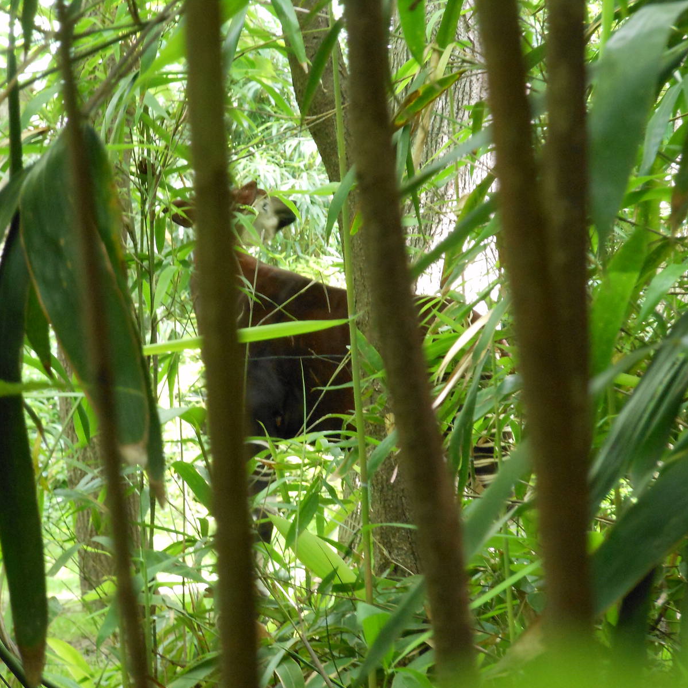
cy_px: 344
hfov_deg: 12.3
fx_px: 3193
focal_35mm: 142
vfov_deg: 12.3
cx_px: 313
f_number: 5.4
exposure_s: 1/10
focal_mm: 21.5
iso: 400
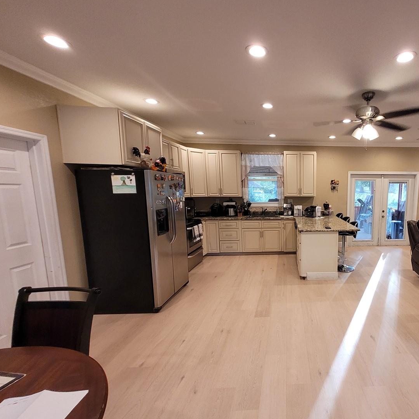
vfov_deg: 83.8
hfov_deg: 78.8
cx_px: 304
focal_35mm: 17
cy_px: 224
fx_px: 233
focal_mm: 1.74
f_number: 2.2
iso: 250
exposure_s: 1/60
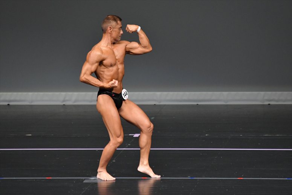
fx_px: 3648
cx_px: 146
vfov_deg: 3.1
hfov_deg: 4.6
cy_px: 98
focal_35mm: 450
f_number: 5.6
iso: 4000
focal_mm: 300
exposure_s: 1/400
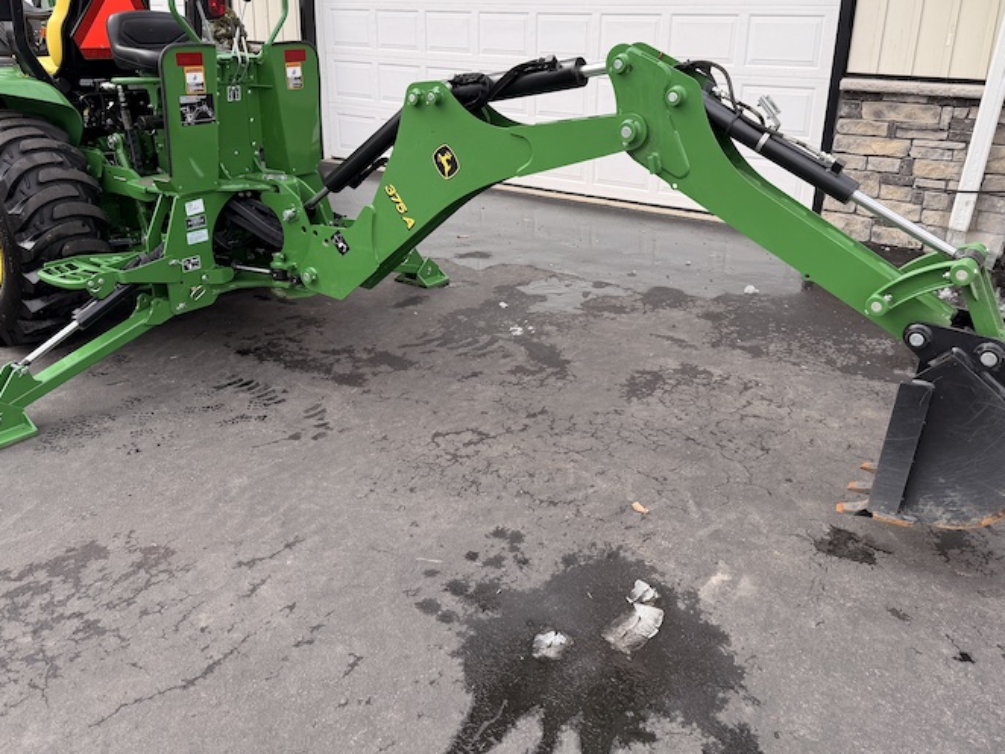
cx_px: 530
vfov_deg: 48.0
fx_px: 842
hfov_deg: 61.6
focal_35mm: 29
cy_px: 302
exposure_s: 1/2110
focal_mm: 6.76
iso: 80
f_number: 1.78
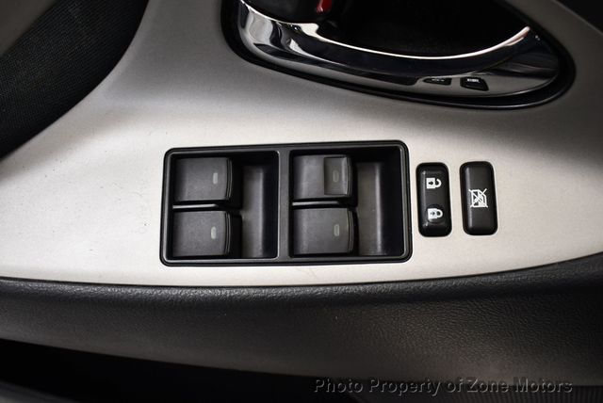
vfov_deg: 36.9
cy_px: 202
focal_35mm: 36
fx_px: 604
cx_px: 302
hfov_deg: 53.1
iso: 1100
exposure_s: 1/125
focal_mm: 18
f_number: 3.5
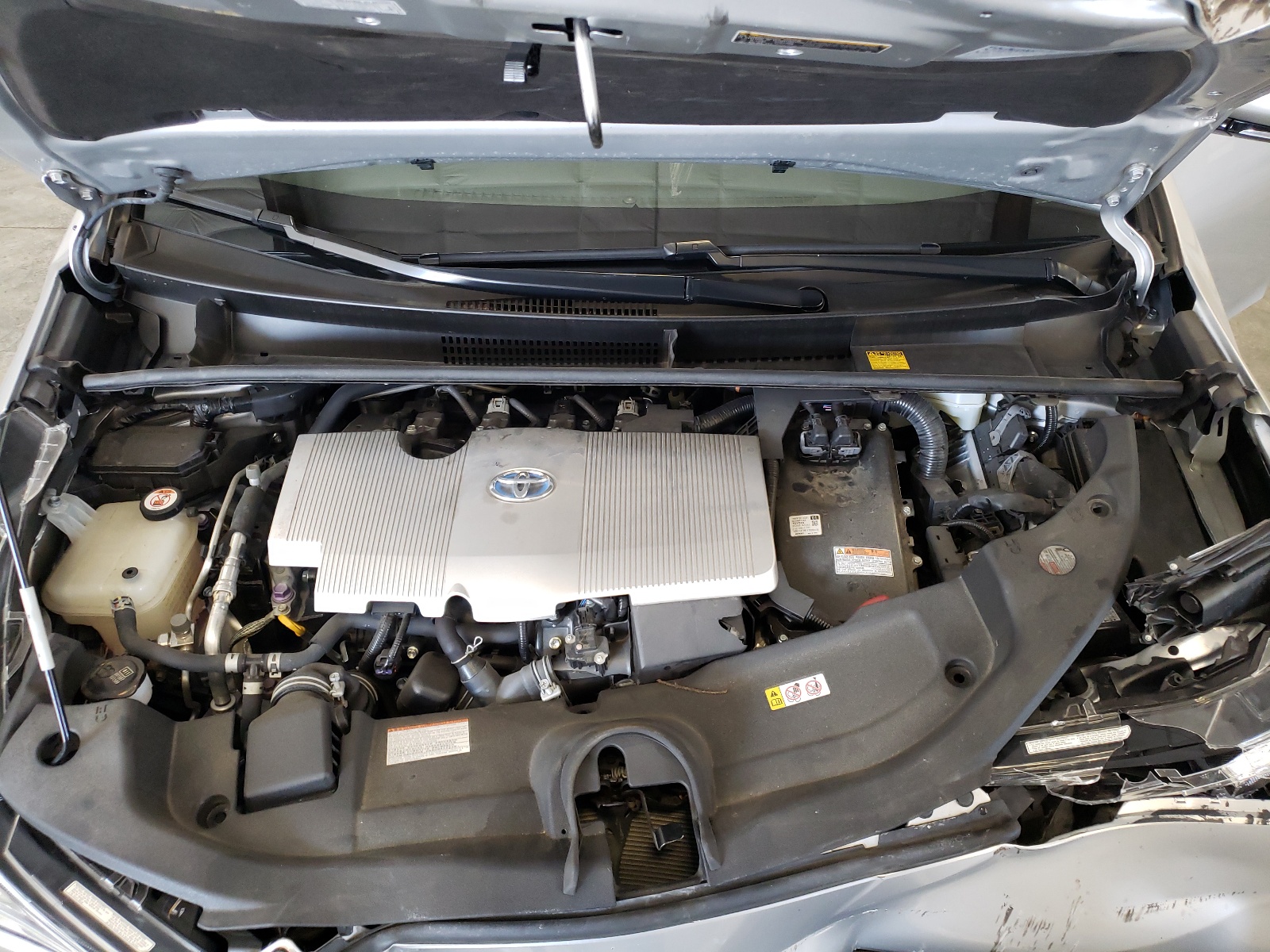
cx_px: 635
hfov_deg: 67.3
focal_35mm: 26
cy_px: 476
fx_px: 954
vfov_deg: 53.1
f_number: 1.5
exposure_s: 1/60.2
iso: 237
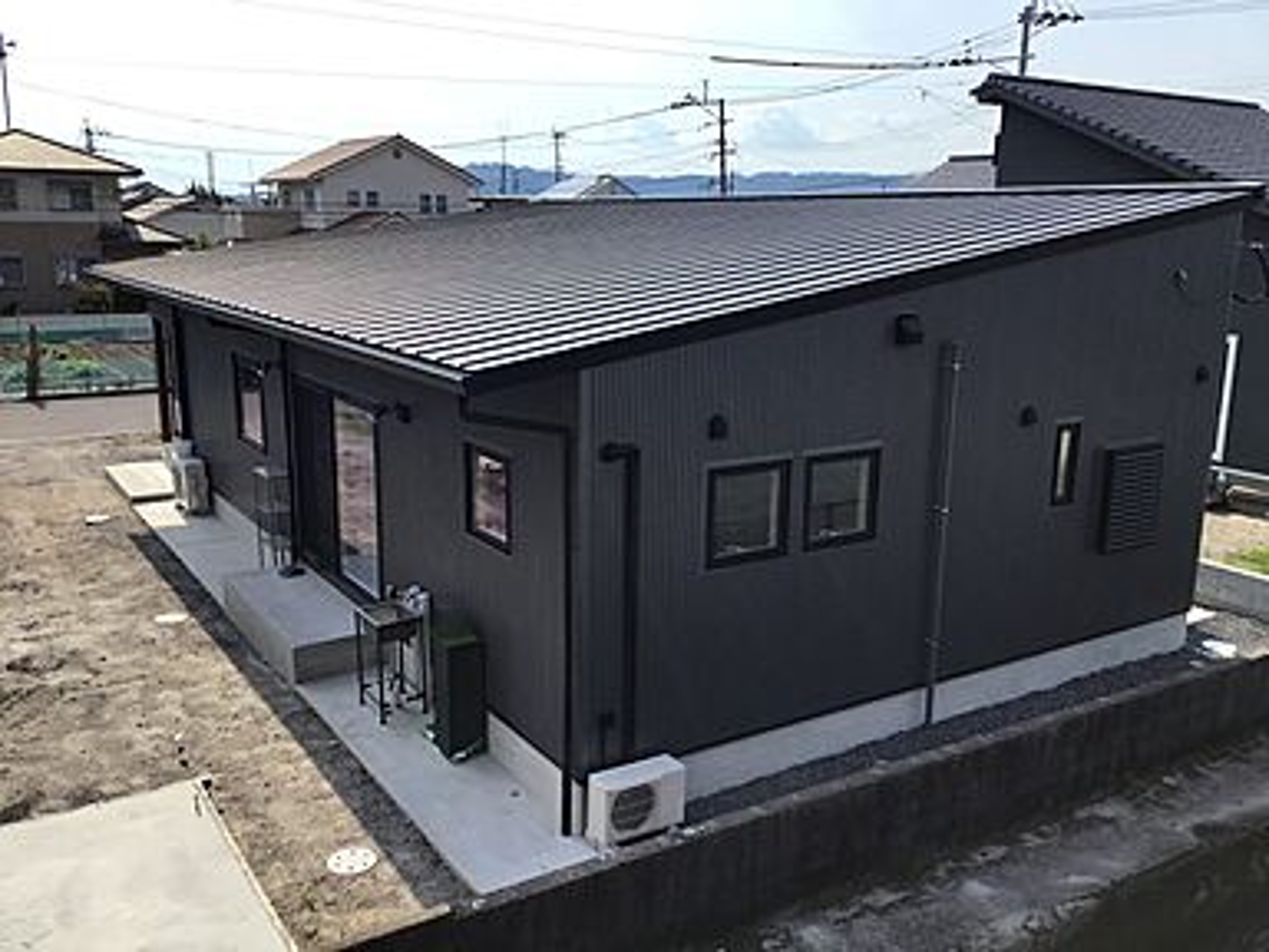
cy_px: 476
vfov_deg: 45.4
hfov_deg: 58.4
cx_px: 634
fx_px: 1136
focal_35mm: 31
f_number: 2.4
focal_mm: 3.3
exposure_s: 1/1335
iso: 25
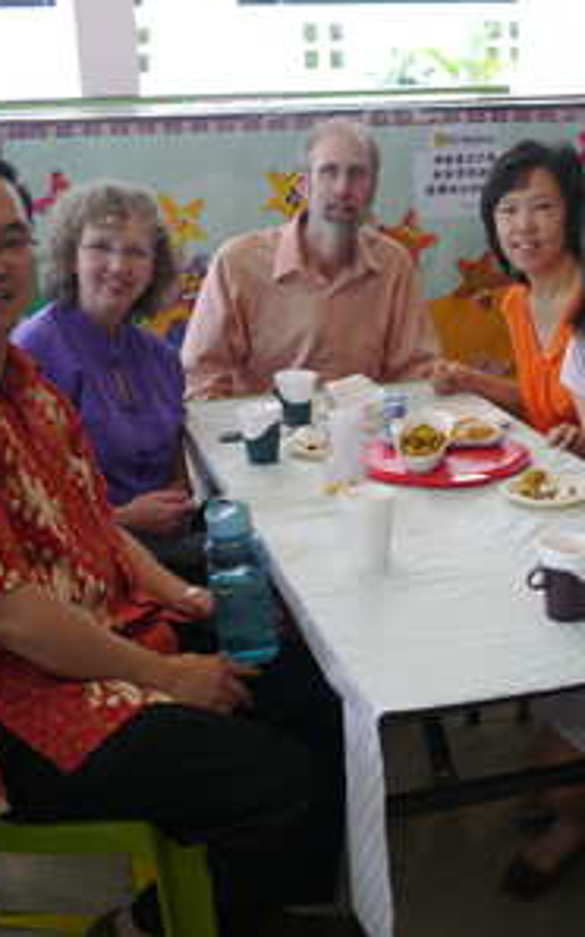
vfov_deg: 35.7
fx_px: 1455
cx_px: 434
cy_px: 468
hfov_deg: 22.5
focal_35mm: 57
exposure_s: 1/60
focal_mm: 20
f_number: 1.7
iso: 200
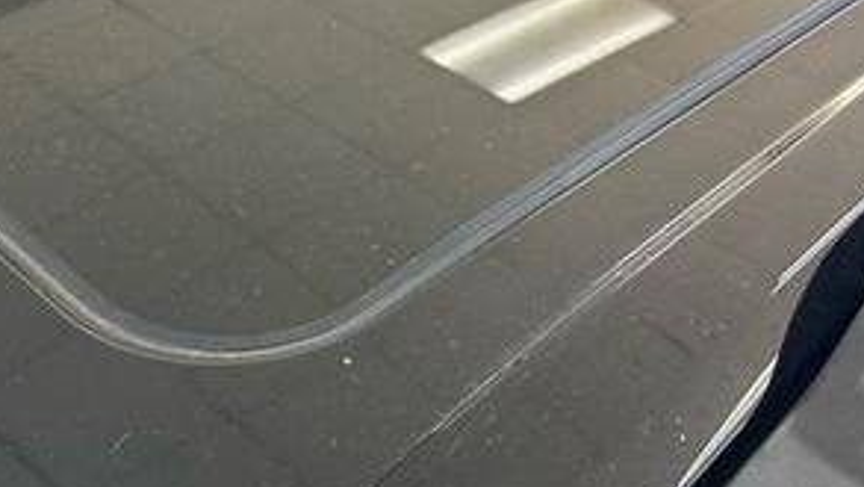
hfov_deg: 45.4
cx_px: 395
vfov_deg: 26.2
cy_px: 118
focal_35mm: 45
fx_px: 1031
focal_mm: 6.86
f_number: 1.78
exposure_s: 1/120
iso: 200
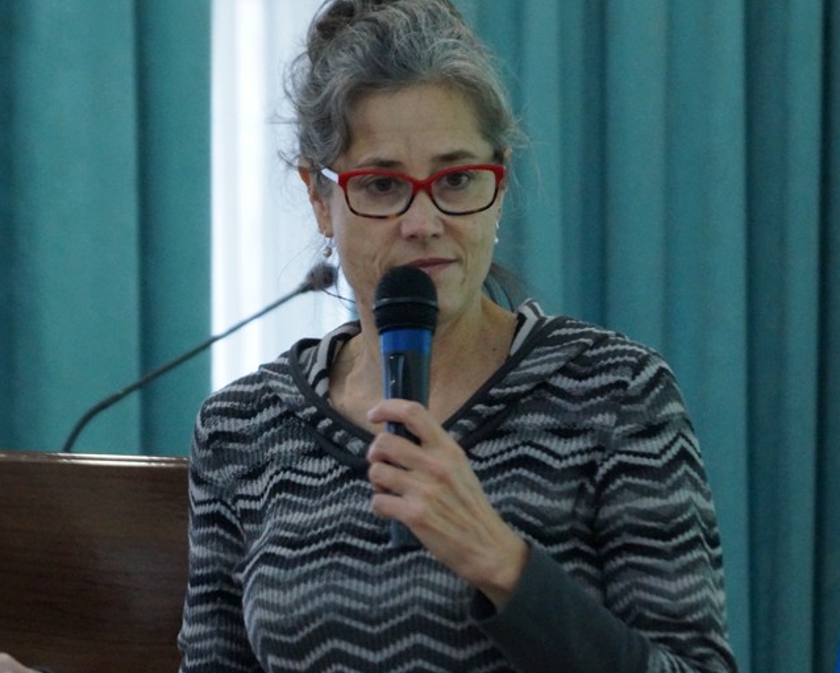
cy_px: 382
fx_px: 7580
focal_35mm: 305
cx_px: 470
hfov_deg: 6.3
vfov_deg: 5.1
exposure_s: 1/30
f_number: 5.6
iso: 3200
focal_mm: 135
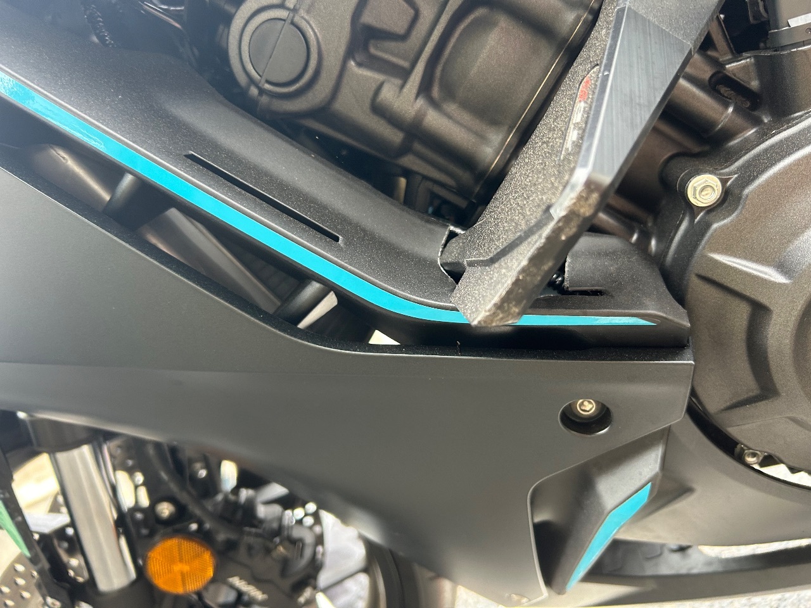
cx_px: 406
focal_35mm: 26
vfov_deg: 53.1
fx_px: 609
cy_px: 304
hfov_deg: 67.3
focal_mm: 5.7
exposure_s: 1/64
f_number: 1.5
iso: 125
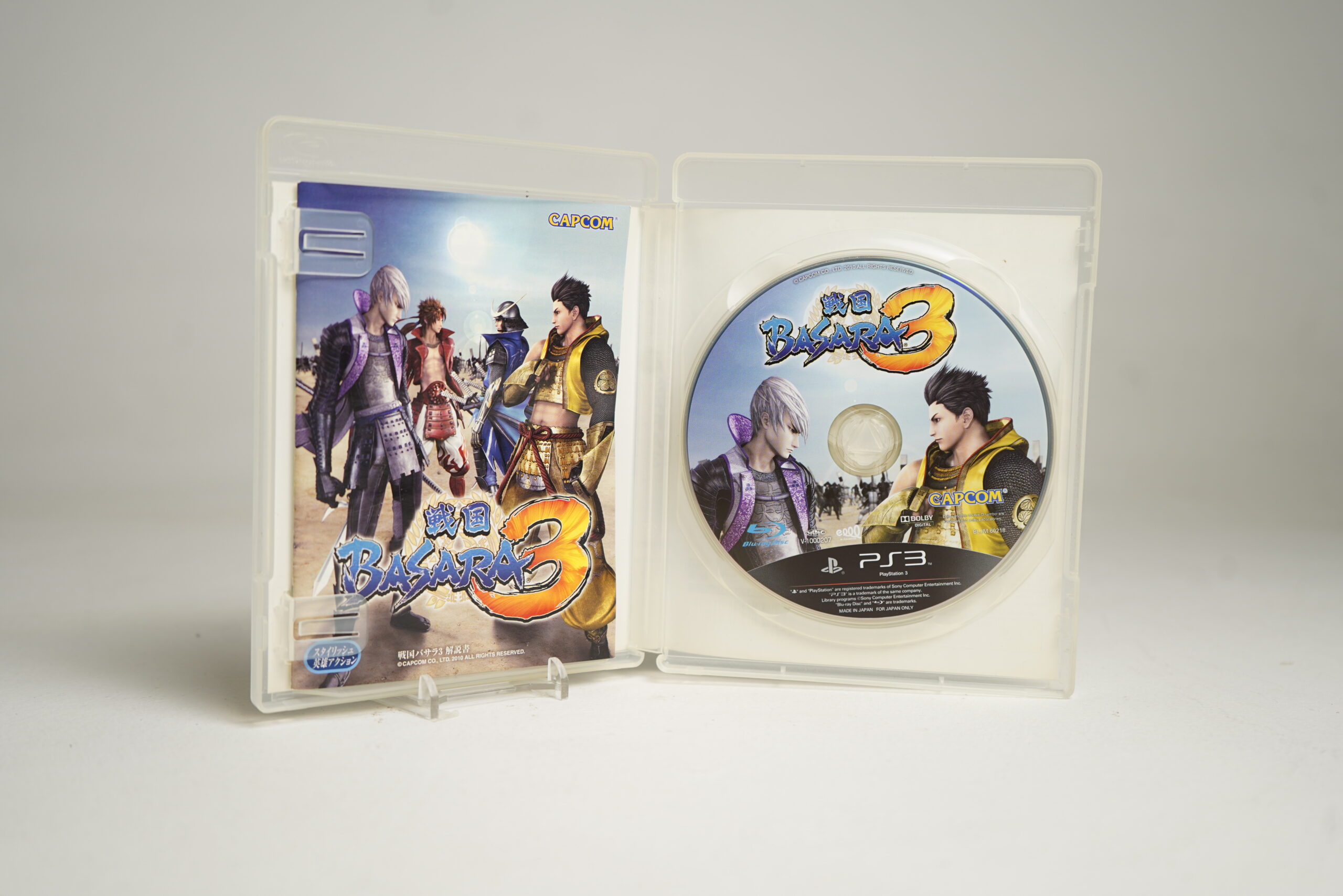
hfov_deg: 49.6
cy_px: 448
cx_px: 672
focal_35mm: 39
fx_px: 1455
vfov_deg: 34.2
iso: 160
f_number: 4.5
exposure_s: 1/50
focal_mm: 39
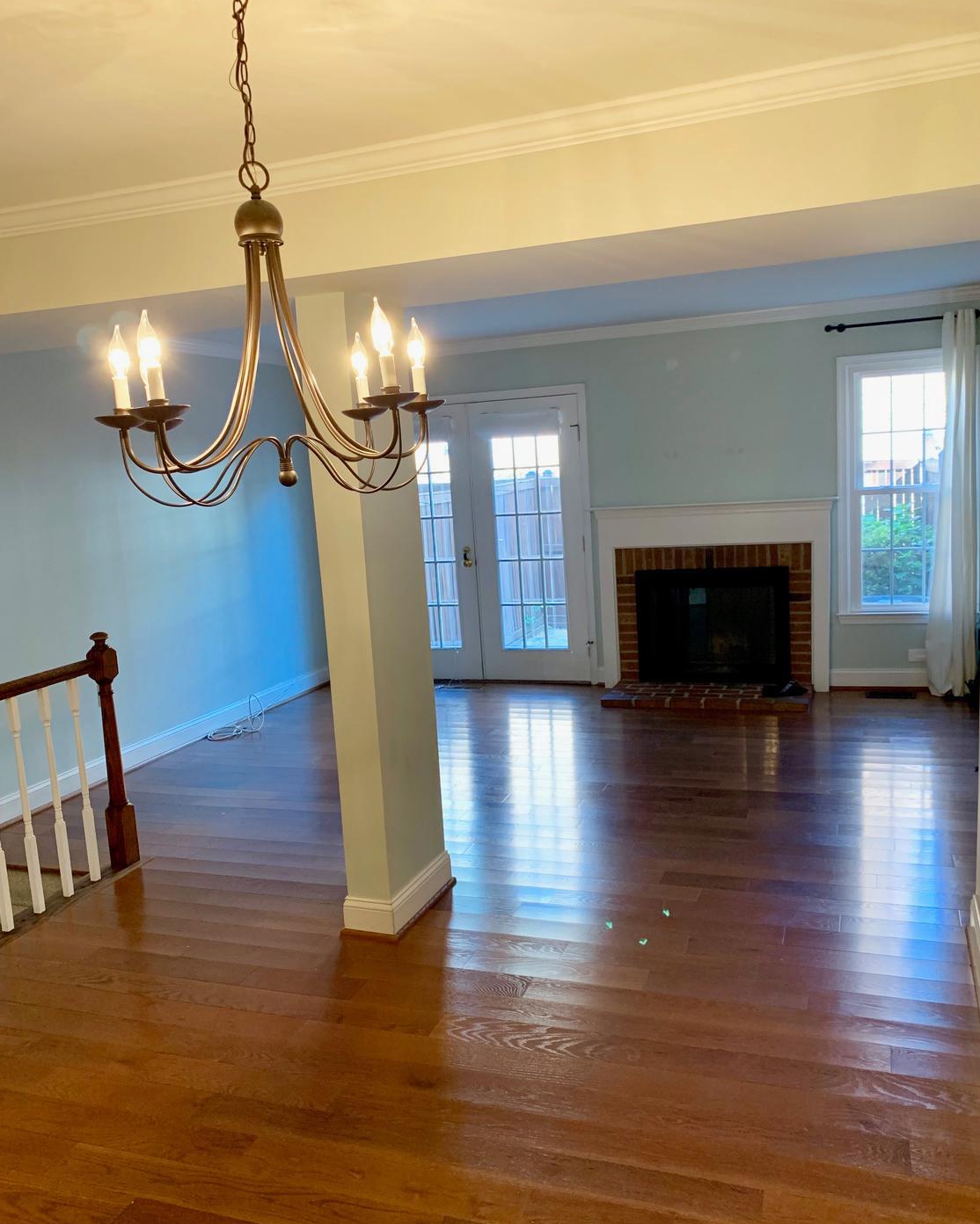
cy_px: 637
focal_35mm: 28
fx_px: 1015
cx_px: 500
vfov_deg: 62.2
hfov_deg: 51.5
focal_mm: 4.25
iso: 125
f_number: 1.8
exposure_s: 1/60
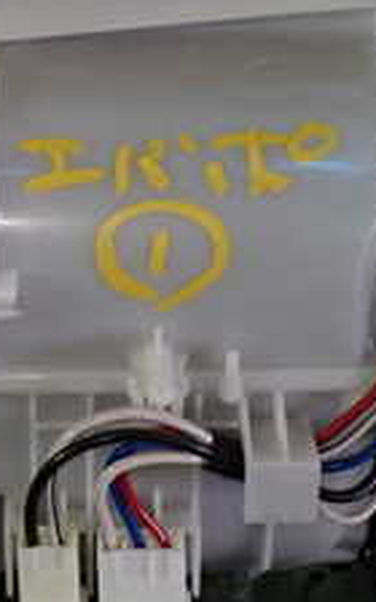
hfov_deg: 15.2
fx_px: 1394
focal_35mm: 85
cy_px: 99
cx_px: 40
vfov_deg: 23.9
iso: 200
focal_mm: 5.4
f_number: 2.3
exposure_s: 1/30
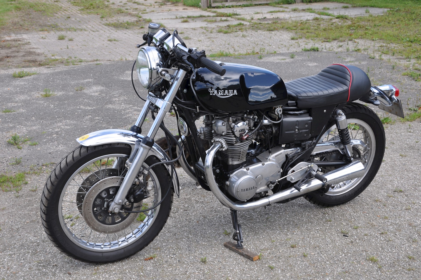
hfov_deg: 35.1
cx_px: 210
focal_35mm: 57
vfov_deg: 23.7
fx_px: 666
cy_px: 140
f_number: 11
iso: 200
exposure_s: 1/125
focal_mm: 38
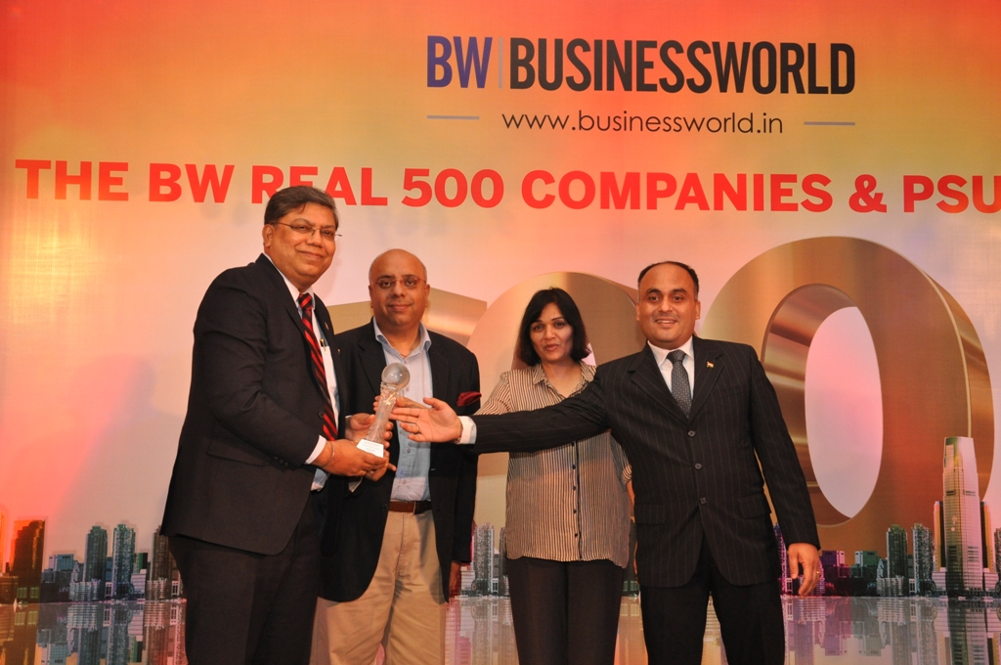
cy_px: 332
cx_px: 500
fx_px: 1333
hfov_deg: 41.2
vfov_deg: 28.0
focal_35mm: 48
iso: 800
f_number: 6.3
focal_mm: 32
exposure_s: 1/125
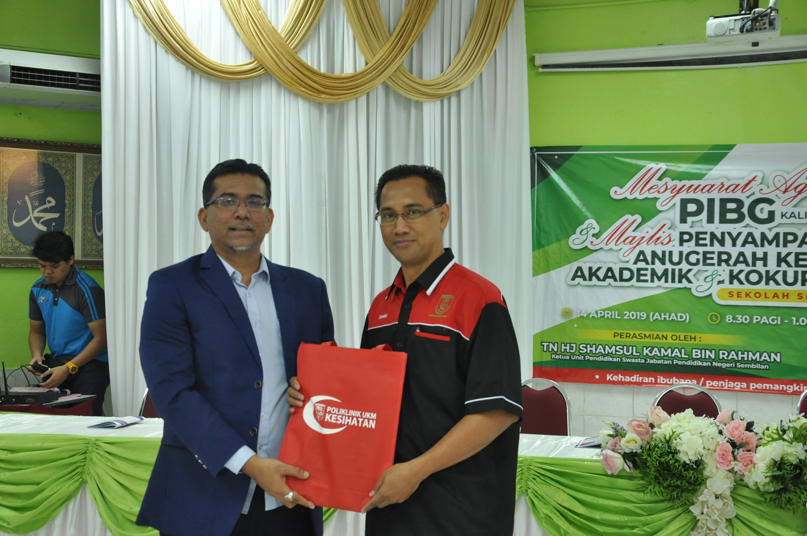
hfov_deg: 37.9
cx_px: 404
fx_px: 1175
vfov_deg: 25.7
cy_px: 268
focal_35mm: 52
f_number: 4.5
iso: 1000
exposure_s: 1/30
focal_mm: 35
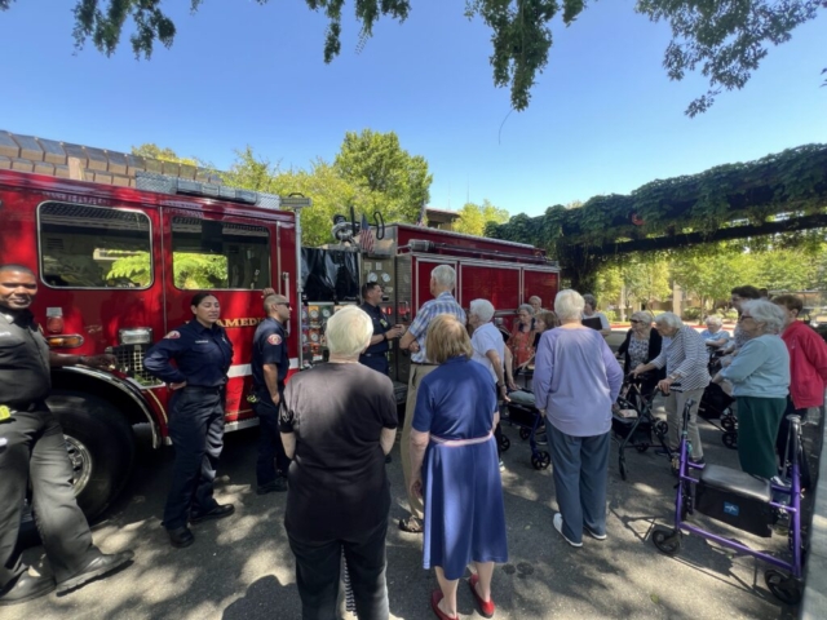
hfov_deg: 106.2
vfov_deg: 89.9
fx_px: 311
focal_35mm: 13
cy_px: 310
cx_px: 414
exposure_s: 1/109
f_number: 1.8
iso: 32
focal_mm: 1.57
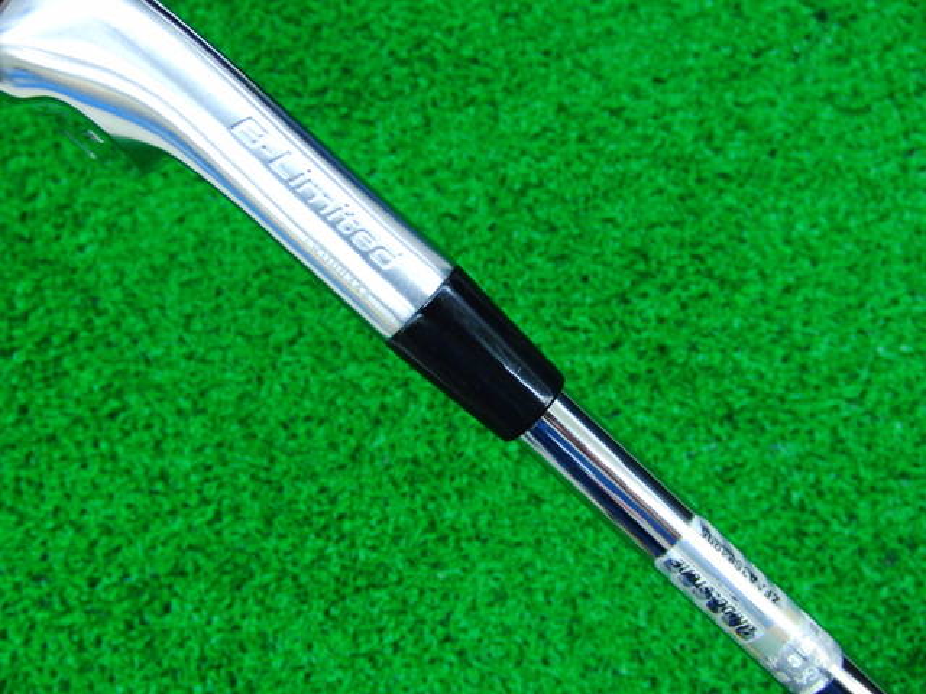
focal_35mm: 37
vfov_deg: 38.7
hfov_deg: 50.1
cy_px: 347
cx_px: 463
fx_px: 990
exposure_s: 1/40
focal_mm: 6.42
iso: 400
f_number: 3.6
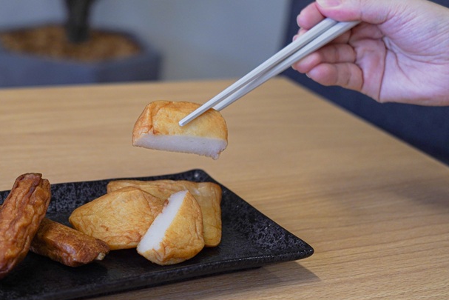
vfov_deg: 17.3
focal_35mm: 79
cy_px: 162
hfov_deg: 25.6
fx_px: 985
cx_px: 164
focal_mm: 60
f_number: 5.6
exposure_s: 1/160
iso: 800
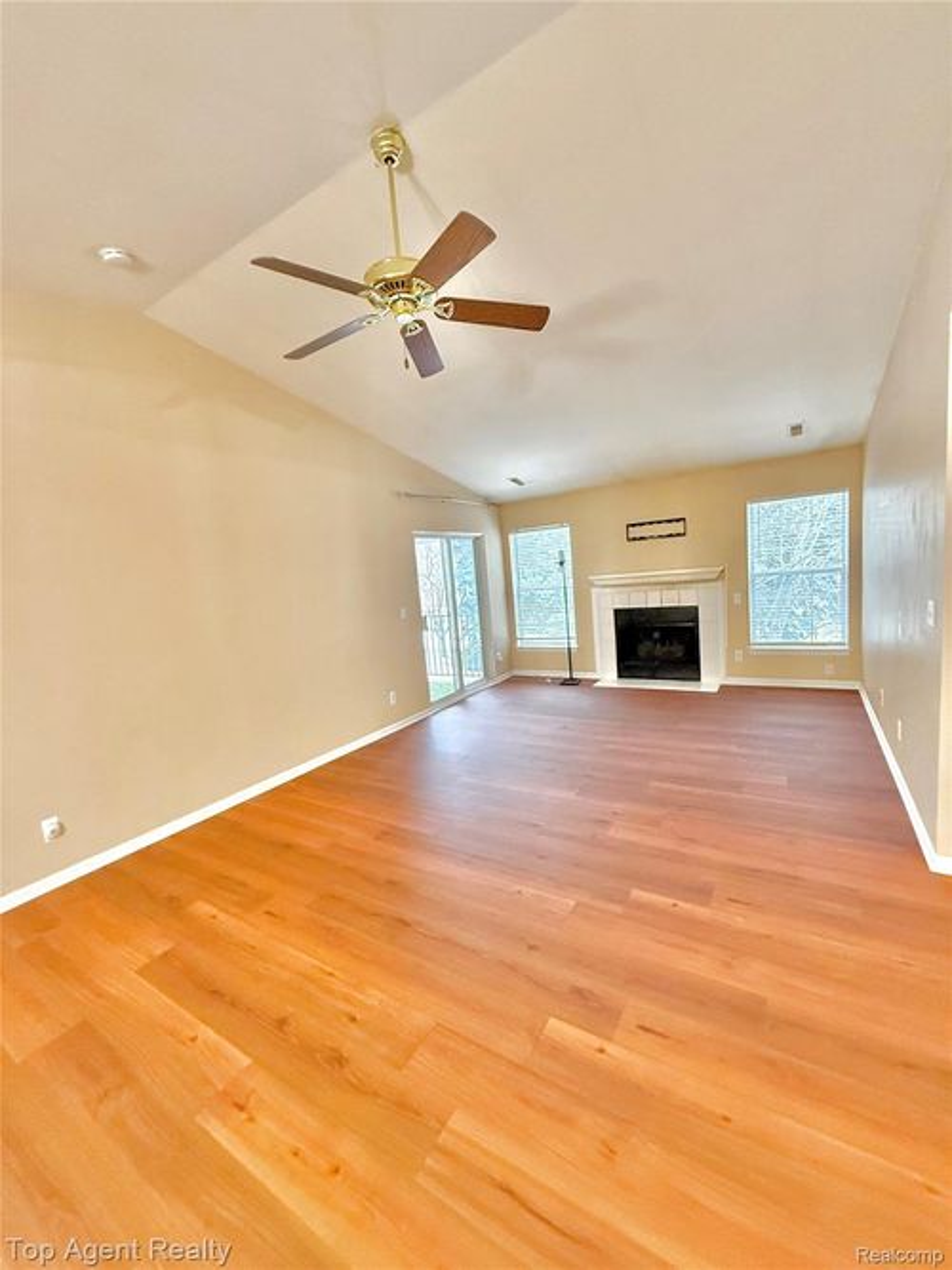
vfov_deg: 102.1
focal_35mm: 14
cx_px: 476
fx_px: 514
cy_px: 635
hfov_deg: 85.7
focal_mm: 2.22
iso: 500
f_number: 2.2
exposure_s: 1/60
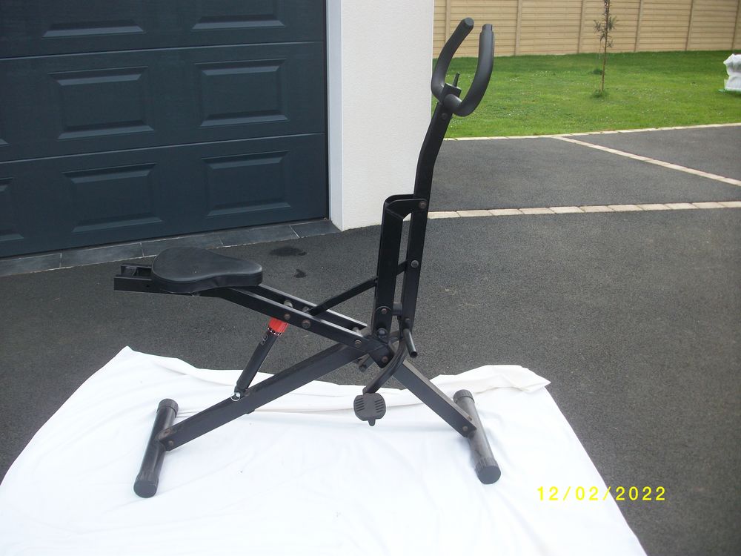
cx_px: 370
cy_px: 278
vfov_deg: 45.4
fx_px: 664
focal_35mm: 31
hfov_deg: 58.4
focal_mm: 5.7
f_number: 2.9
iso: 80
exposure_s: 1/237
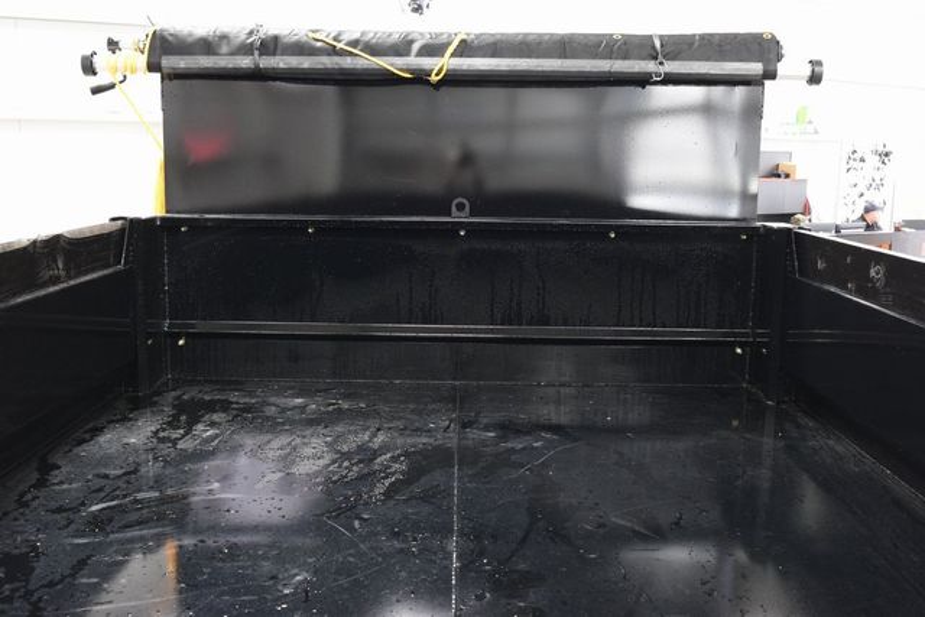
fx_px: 925
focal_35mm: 36
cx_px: 462
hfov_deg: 53.1
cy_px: 308
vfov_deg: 36.9
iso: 1600
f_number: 5.6
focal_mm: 24
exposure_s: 1/15
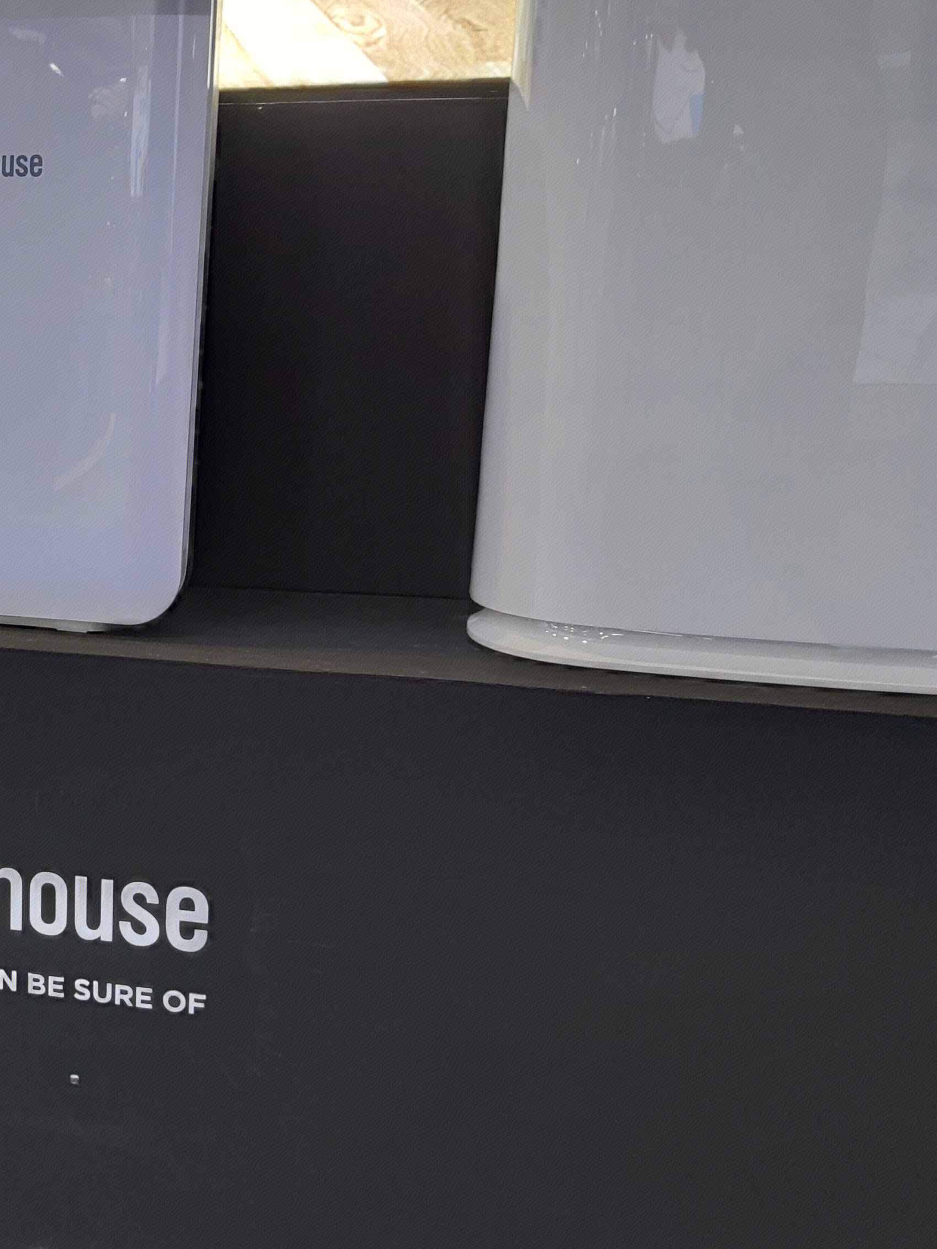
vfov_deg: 41.2
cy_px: 597
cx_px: -133
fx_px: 1660
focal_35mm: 46
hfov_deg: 28.2
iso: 885
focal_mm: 4.75
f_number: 1.75
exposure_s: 1/100
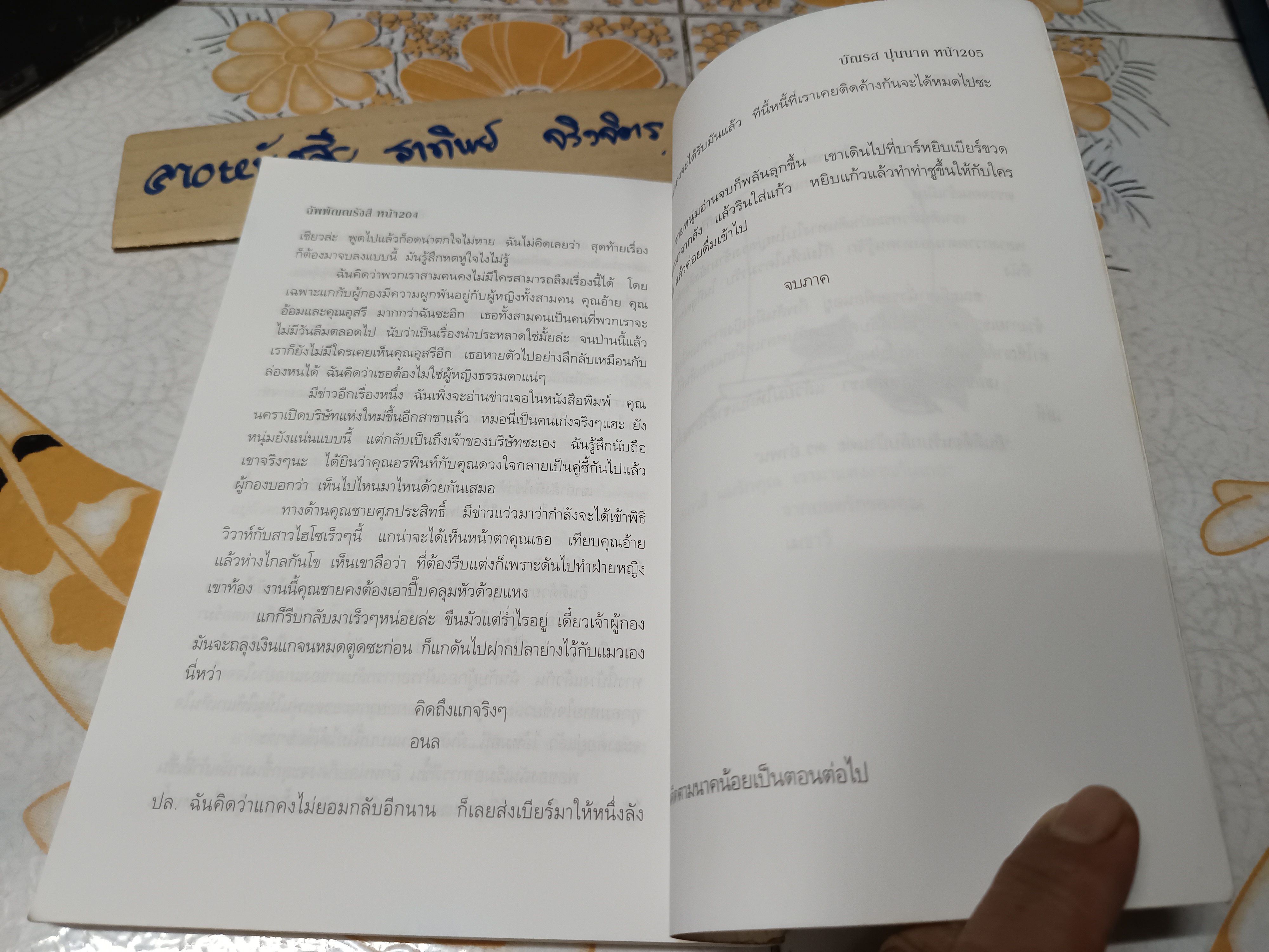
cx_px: 634
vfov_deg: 56.8
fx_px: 880
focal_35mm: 24
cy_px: 476
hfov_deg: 71.6
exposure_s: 1/50
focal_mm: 5.31
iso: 910
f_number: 1.7
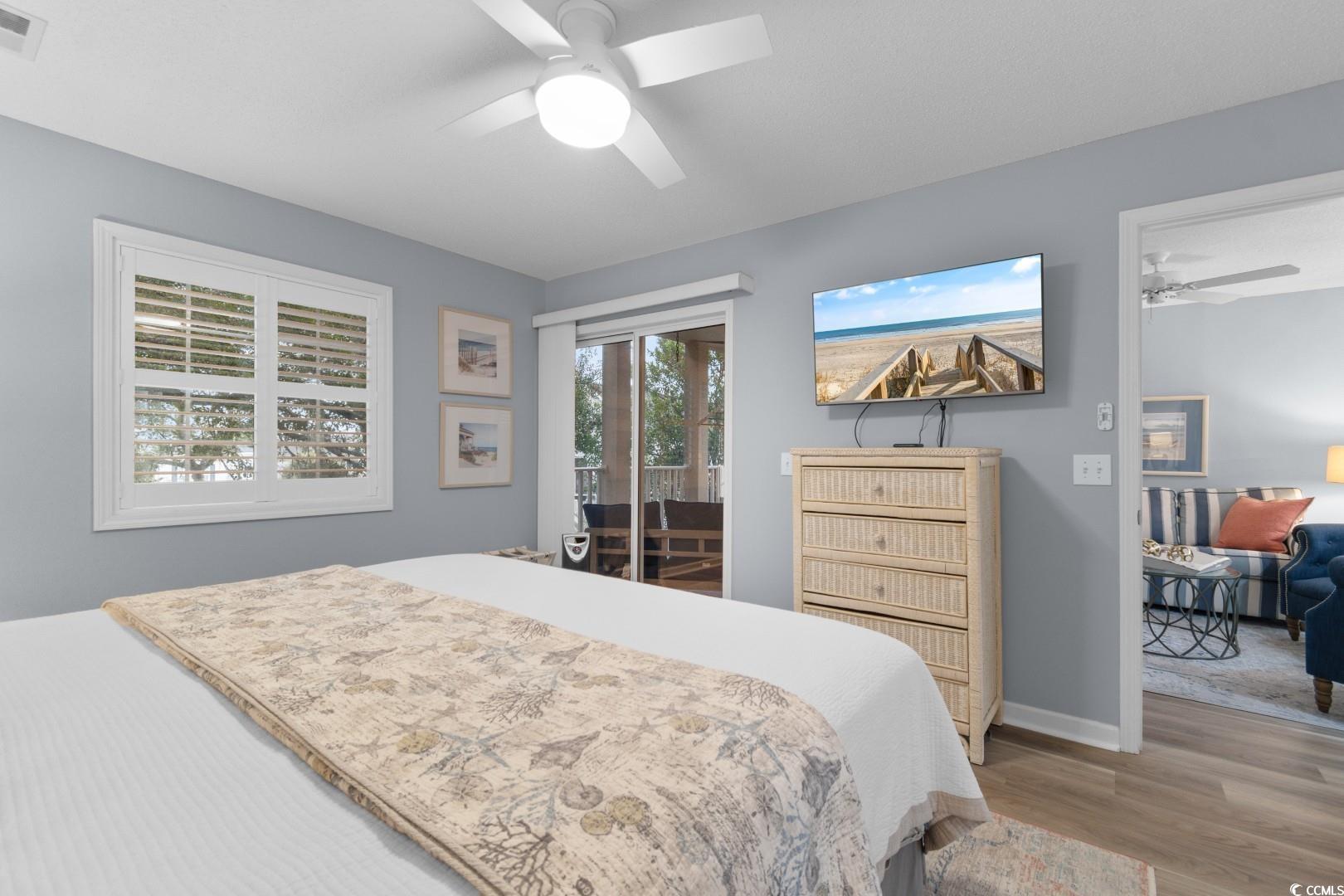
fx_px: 560
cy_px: 448
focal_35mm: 15
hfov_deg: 100.4
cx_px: 672
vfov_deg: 77.3
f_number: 4.5
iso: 100
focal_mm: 10
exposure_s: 3
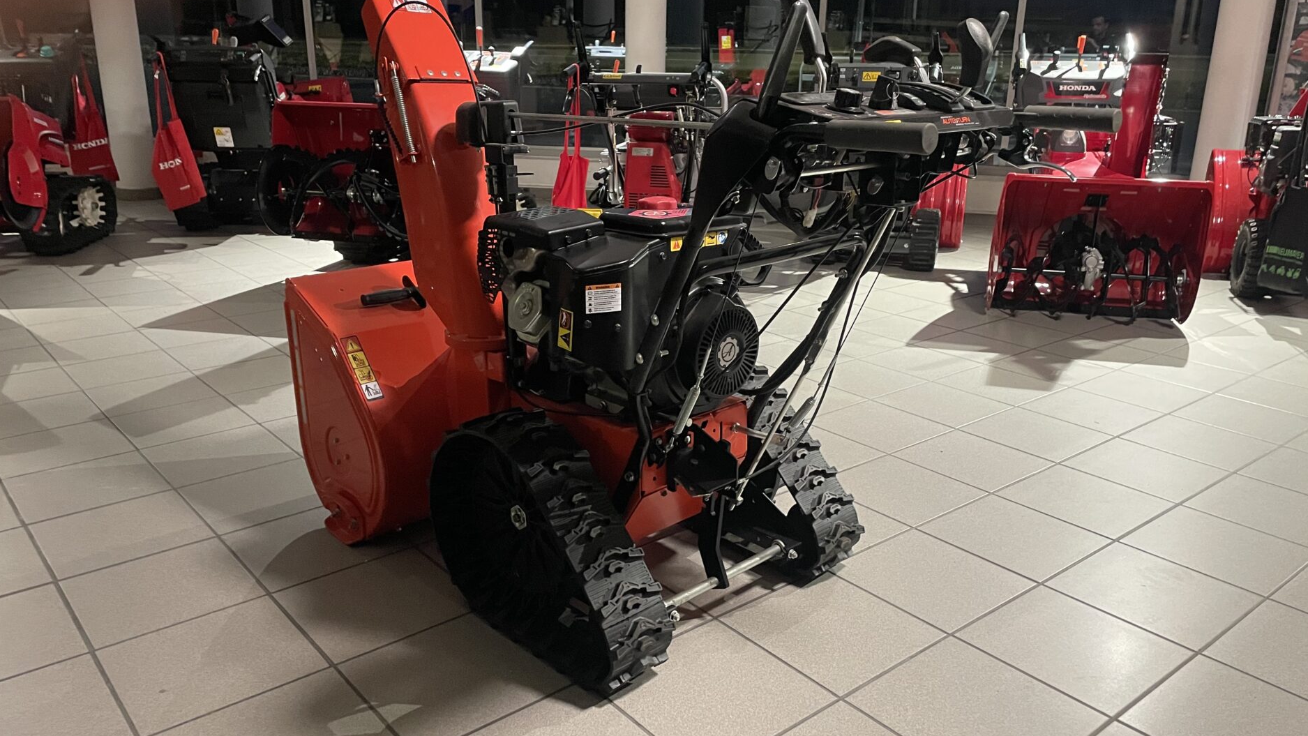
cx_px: 654
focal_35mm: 29
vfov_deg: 40.2
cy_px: 371
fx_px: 1006
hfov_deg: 66.1
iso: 400
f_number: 1.6
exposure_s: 1/50
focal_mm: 4.2
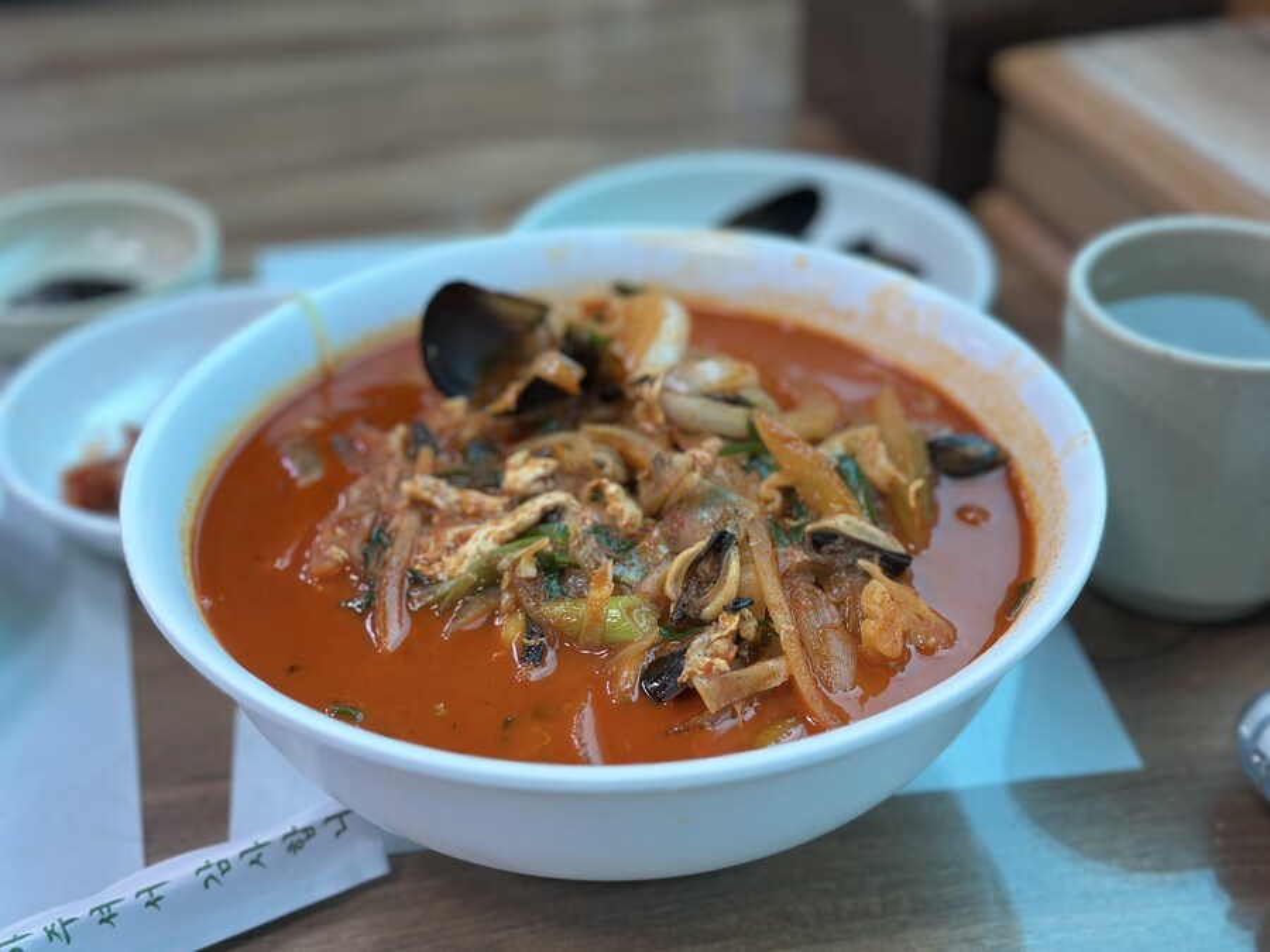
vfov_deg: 30.3
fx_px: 1761
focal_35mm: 48
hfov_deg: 39.7
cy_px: 476
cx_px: 635
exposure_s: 1/123
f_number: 1.78
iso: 64
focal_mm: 6.86
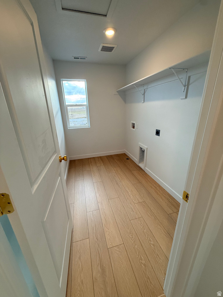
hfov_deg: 85.7
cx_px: 112
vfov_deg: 102.1
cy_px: 148
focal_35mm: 14
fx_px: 120
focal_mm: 2.22
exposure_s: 1/120
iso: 80
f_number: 2.2
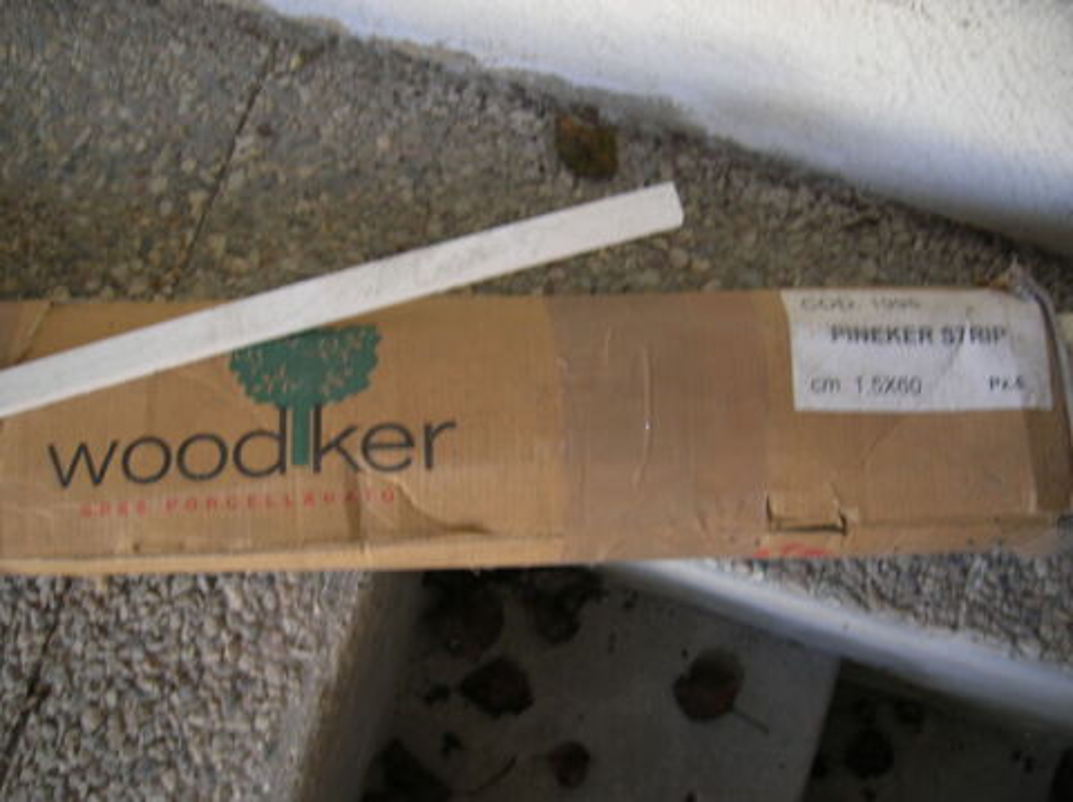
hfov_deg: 54.0
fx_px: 1053
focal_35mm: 34
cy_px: 401
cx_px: 536
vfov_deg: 41.7
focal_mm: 5.7
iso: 50
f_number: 2.9
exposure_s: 1/30
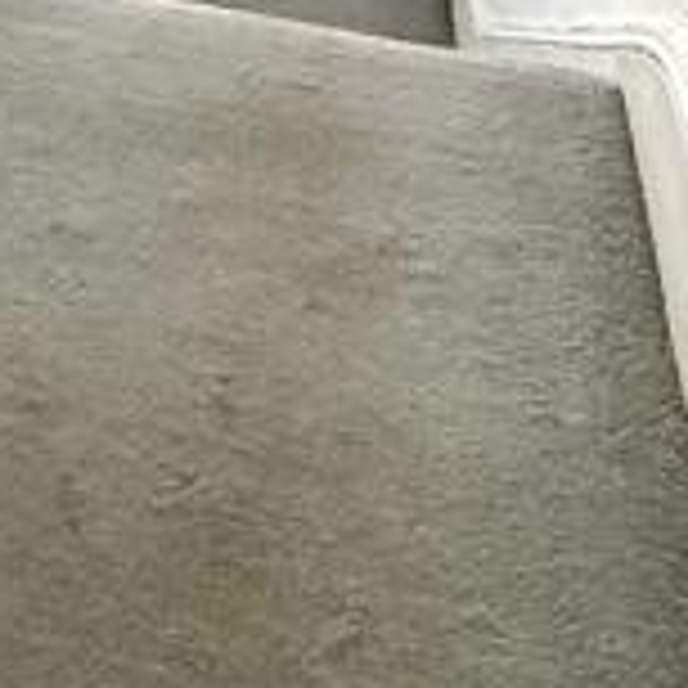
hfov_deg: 19.8
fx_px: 1866
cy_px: -769
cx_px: -94
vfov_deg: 15.6
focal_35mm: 83
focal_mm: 2.22
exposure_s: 1/103
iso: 64
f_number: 2.2
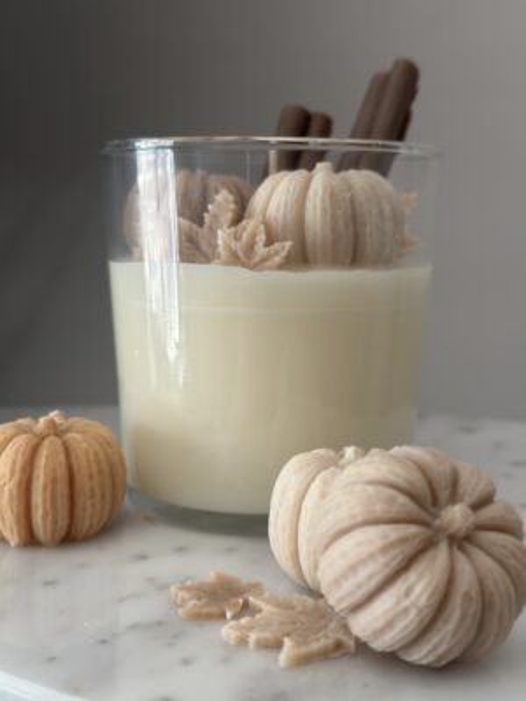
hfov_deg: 30.3
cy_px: 350
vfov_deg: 39.7
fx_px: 972
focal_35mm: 48
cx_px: 263
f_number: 1.78
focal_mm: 6.86
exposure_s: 1/50
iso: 125
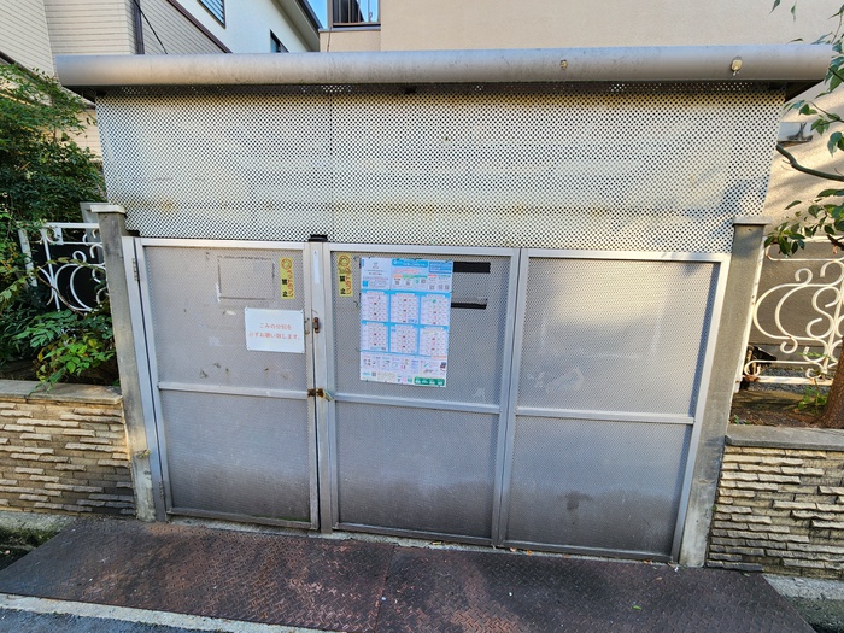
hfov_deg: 106.2
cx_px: 422
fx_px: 317
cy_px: 316
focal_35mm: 13
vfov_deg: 89.9
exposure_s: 1/120
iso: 64
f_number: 2.2
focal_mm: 2.2
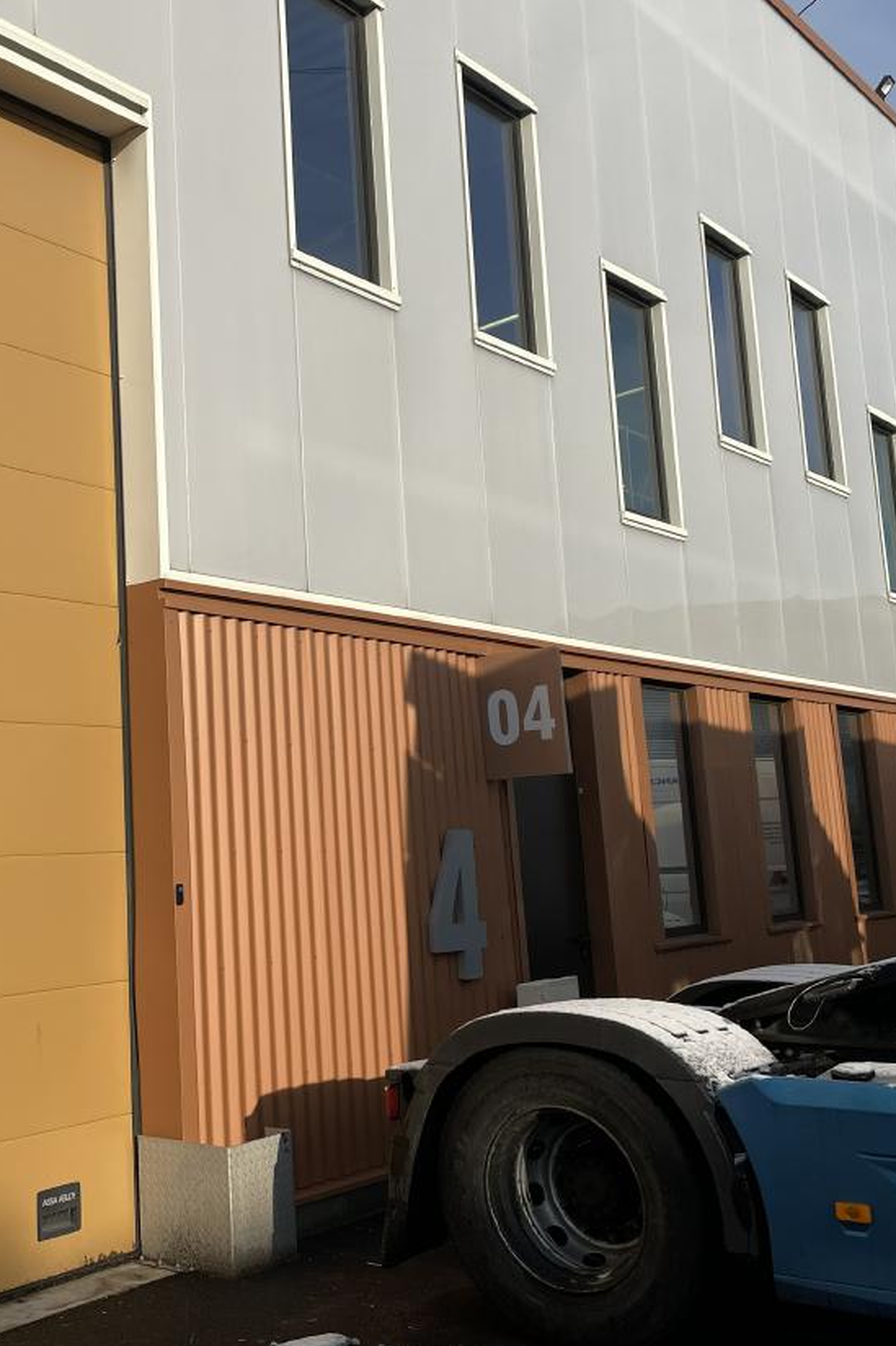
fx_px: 1569
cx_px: 199
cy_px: 599
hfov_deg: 31.2
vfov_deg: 46.3
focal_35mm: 42
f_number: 1.6
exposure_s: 1/5291
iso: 32
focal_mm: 4.2
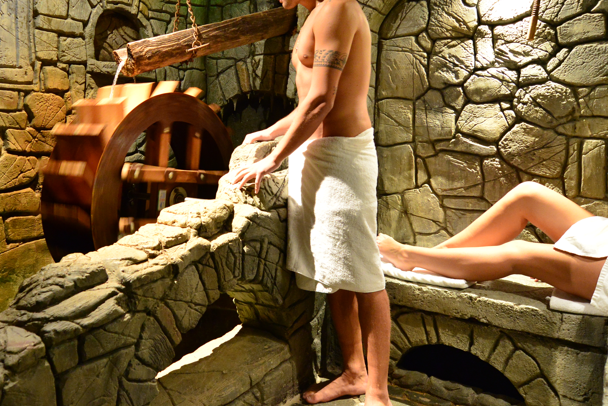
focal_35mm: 30
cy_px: 123
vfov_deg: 42.8
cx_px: 226
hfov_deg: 61.0
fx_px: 507
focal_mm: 14
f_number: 2.8
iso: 2200
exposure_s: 1/15
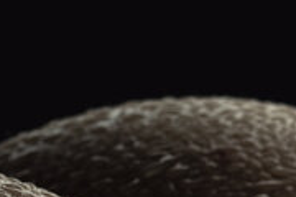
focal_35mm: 399
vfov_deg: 3.3
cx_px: 679
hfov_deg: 5.0
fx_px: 3280
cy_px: 653
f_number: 10
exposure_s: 1/160
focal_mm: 60
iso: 64
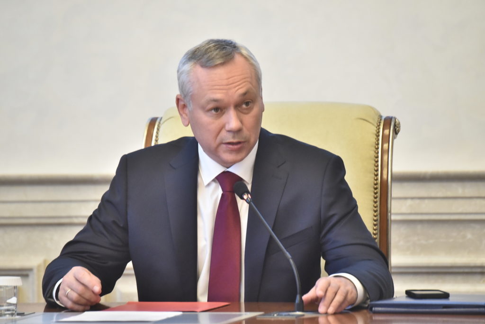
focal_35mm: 400
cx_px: 242
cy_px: 162
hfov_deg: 5.2
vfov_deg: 3.4
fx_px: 5392
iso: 8000
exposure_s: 1/160
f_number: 10
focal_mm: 400
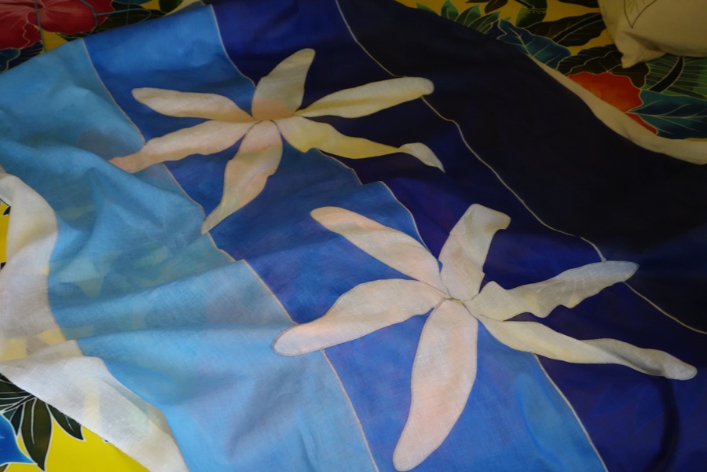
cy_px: 236
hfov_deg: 38.9
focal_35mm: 51
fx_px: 1002
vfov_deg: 26.5
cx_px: 354
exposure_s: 1/20
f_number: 3.2
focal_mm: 18.88
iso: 800
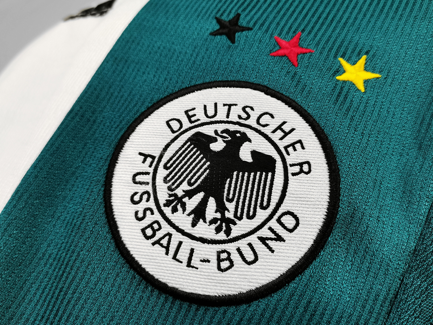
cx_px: 216
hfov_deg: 58.4
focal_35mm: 31
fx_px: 388
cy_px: 162
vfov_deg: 45.4
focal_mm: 5.58
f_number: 1.8
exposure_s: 1/50
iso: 100
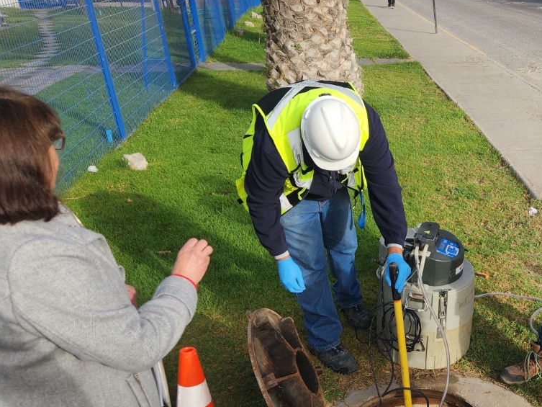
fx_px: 689
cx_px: 459
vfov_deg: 32.4
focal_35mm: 44
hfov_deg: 40.6
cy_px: 289
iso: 20
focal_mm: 5.4
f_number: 1.8
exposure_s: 1/1151
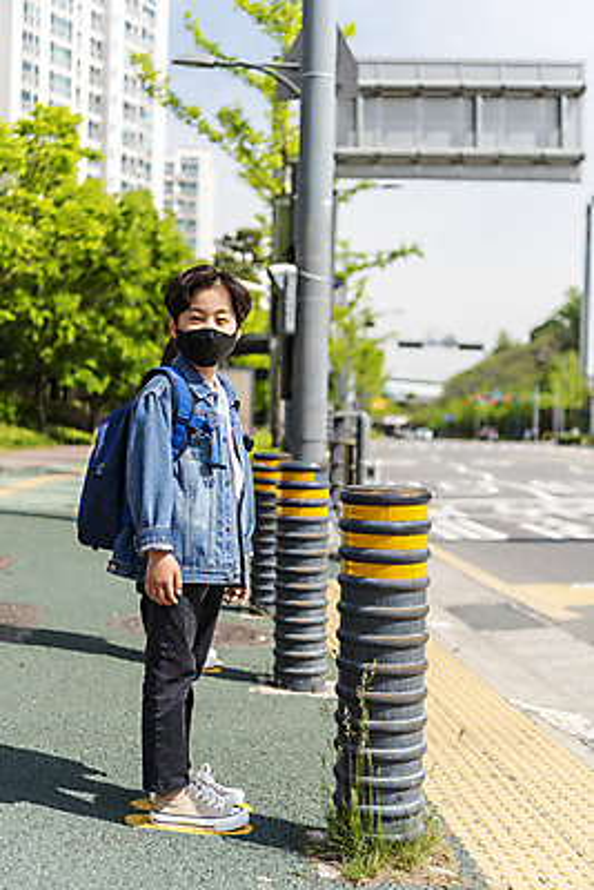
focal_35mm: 50
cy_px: 445
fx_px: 1236
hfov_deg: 27.0
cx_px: 297
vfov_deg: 39.6
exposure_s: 1/1250
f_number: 2.8
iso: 250
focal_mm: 50
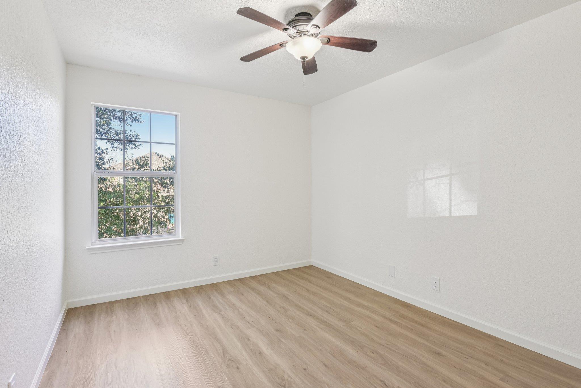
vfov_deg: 70.5
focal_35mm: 17
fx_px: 274
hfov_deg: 93.3
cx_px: 290
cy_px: 194
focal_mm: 17
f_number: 8
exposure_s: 1/15
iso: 800
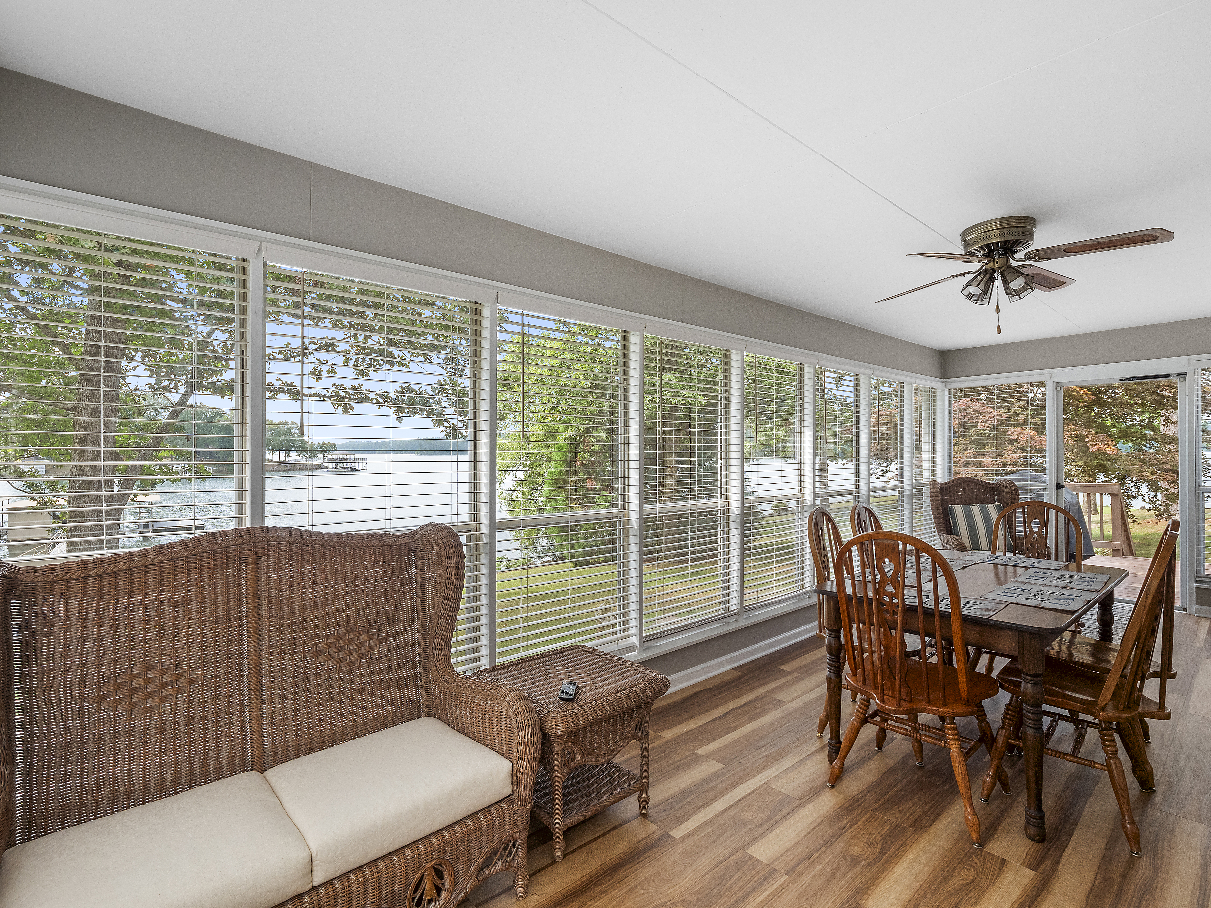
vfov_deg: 78.1
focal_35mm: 16
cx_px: 606
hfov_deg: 94.5
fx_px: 560
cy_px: 454
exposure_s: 1/80
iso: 400
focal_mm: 8
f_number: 5.6
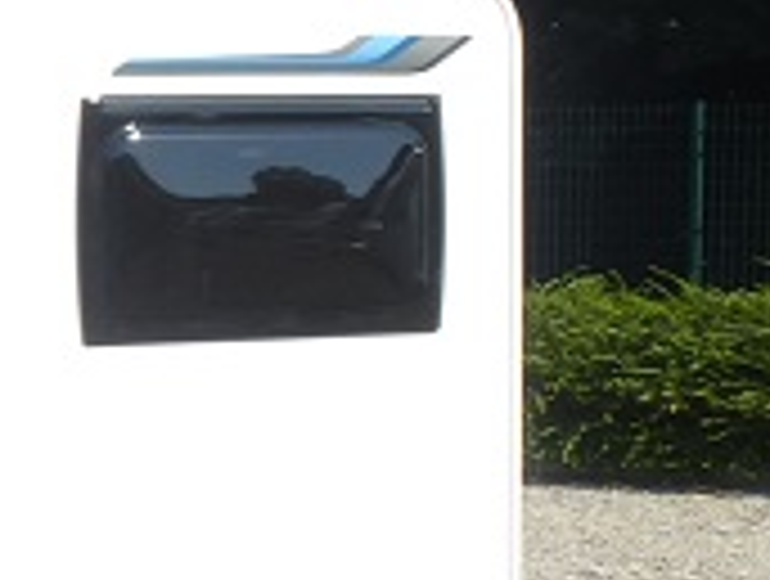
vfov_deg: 11.8
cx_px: -797
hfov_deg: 13.3
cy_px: 348
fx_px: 2809
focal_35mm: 126
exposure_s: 1/800
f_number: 4
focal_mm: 4.3
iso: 100
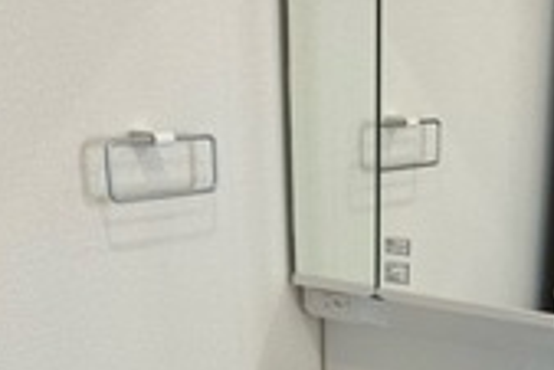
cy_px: 468
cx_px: 344
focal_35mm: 62
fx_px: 955
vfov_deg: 20.3
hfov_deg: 32.2
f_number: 1.8
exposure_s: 1/121
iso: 50
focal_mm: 3.99
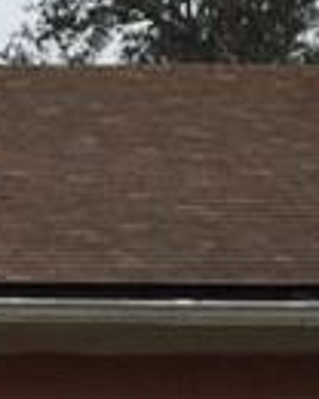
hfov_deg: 6.1
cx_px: -534
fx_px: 2821
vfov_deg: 7.9
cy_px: 592
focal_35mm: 239
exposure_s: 1/754
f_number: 2.4
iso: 25
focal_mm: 3.3
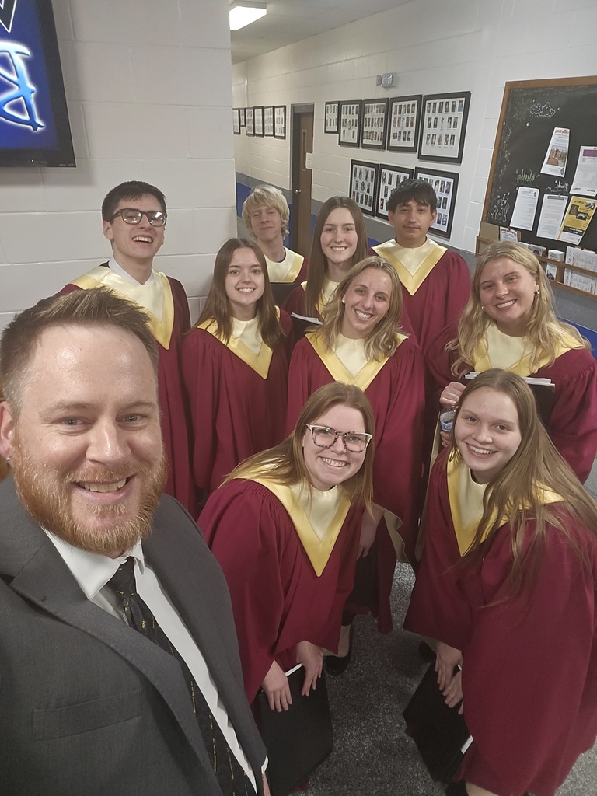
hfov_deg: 58.9
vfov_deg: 73.9
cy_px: 398
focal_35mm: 23
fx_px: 529
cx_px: 298
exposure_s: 1/60.2
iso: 320
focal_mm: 2.9
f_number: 2.2
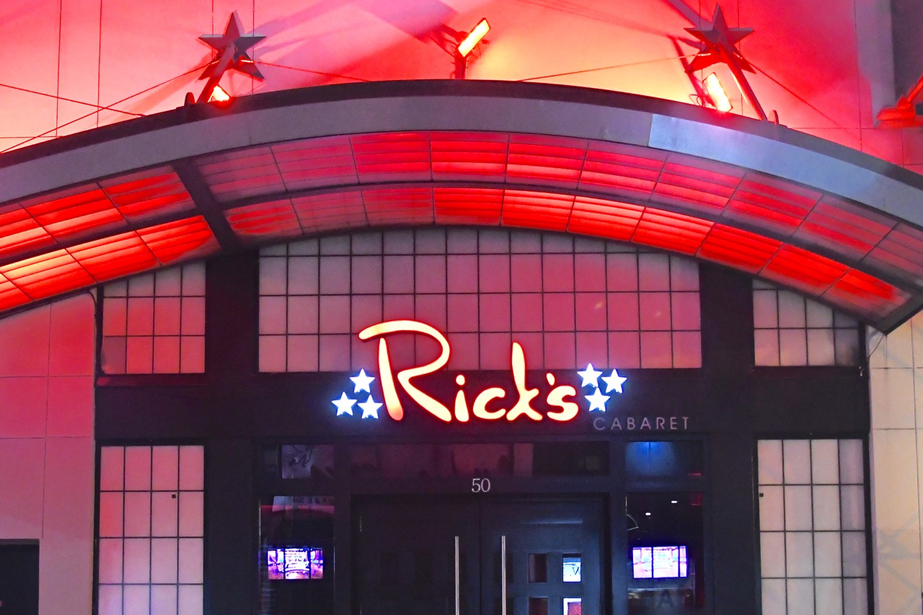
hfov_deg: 53.1
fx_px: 923
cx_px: 462
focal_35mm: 36
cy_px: 308
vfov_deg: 36.9
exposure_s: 1/30
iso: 3200
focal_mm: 24
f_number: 4
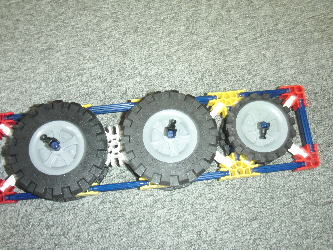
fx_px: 366
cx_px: 166
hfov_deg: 49.0
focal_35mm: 38
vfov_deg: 37.7
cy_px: 125
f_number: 3.9
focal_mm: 6.66
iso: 400
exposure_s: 1/40
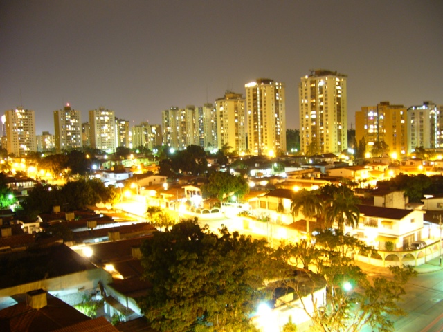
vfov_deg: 40.7
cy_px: 166
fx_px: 448
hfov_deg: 52.6
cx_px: 222
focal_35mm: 35
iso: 100
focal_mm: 5.8
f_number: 2.8
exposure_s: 15
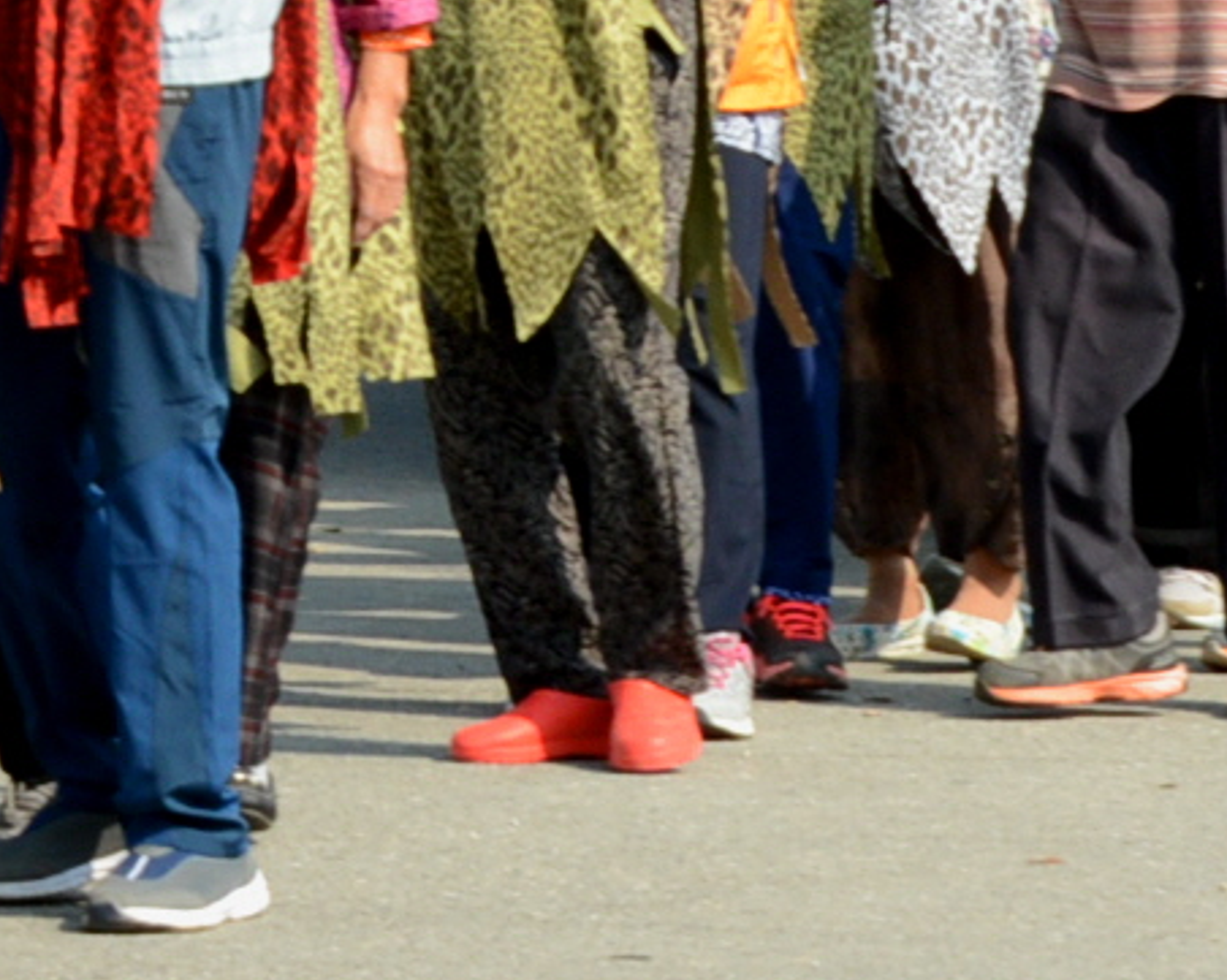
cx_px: 328
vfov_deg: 3.7
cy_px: -532
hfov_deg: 4.7
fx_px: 14916
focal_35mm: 411
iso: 800
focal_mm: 90
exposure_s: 1/500
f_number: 11
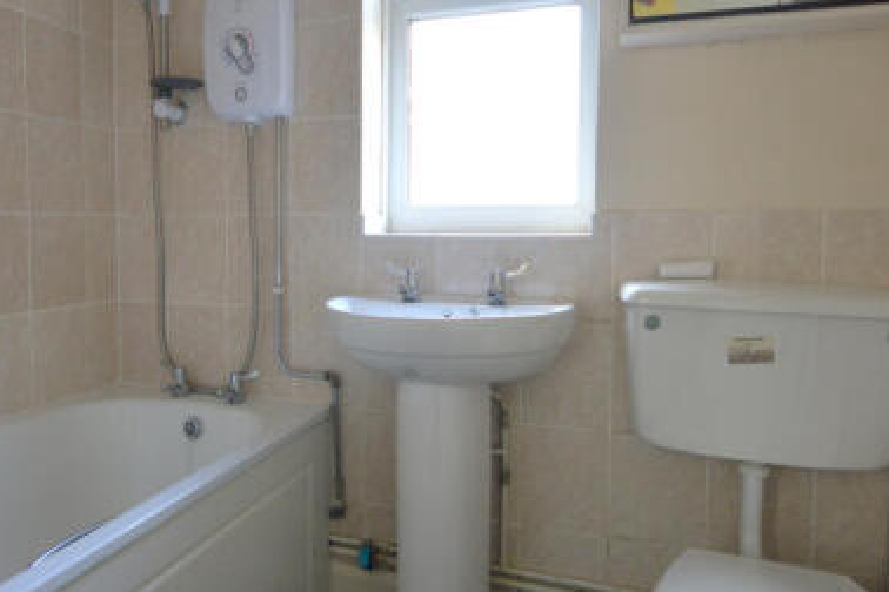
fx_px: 642
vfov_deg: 49.4
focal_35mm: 26
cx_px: 348
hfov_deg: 68.6
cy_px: 261
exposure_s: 1/60
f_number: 4
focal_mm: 10
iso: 720
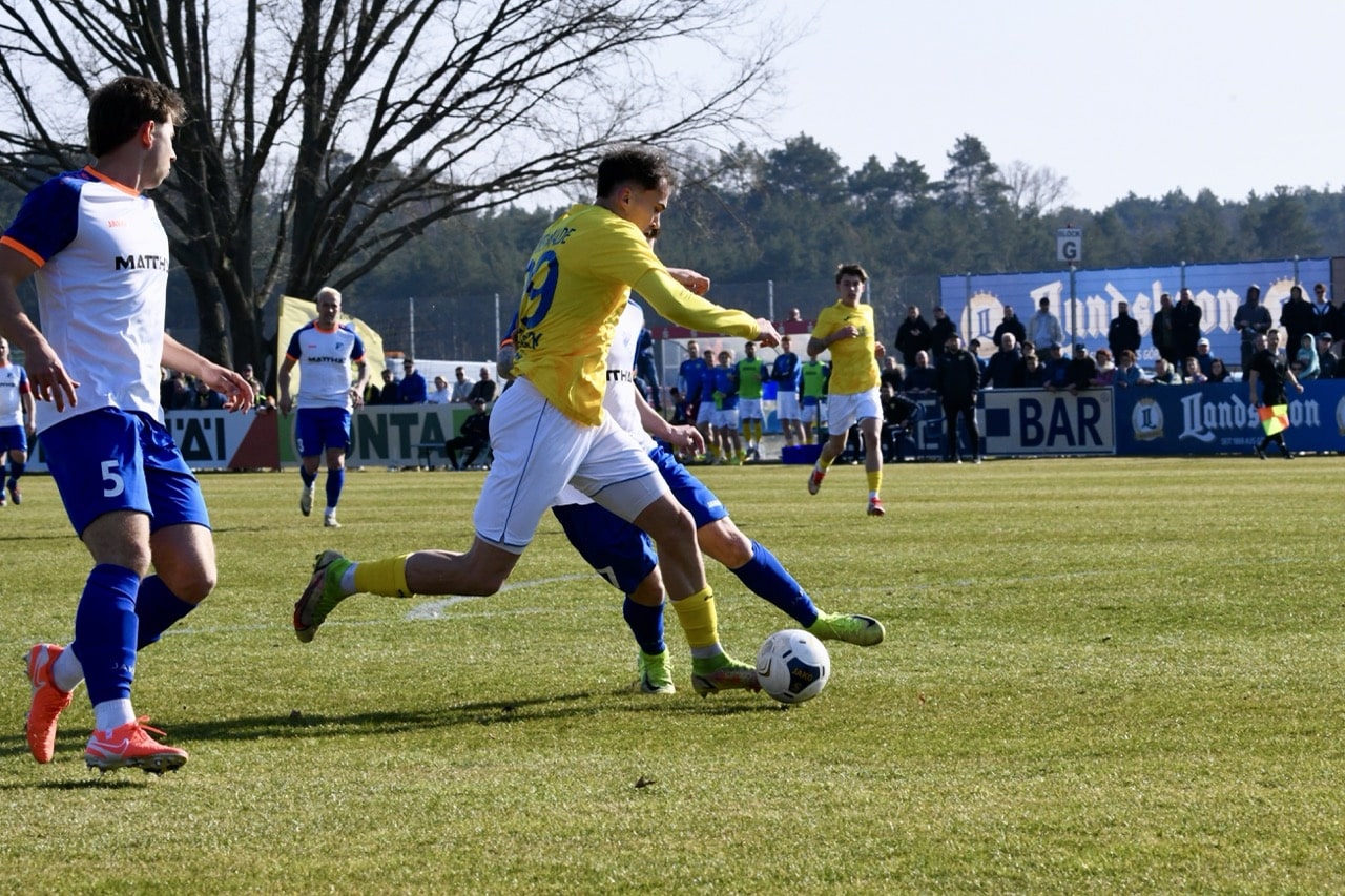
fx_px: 5043
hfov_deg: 15.2
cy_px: 448
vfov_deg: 10.2
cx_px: 672
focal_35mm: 135
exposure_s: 1/1600
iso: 2500
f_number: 14
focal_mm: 135
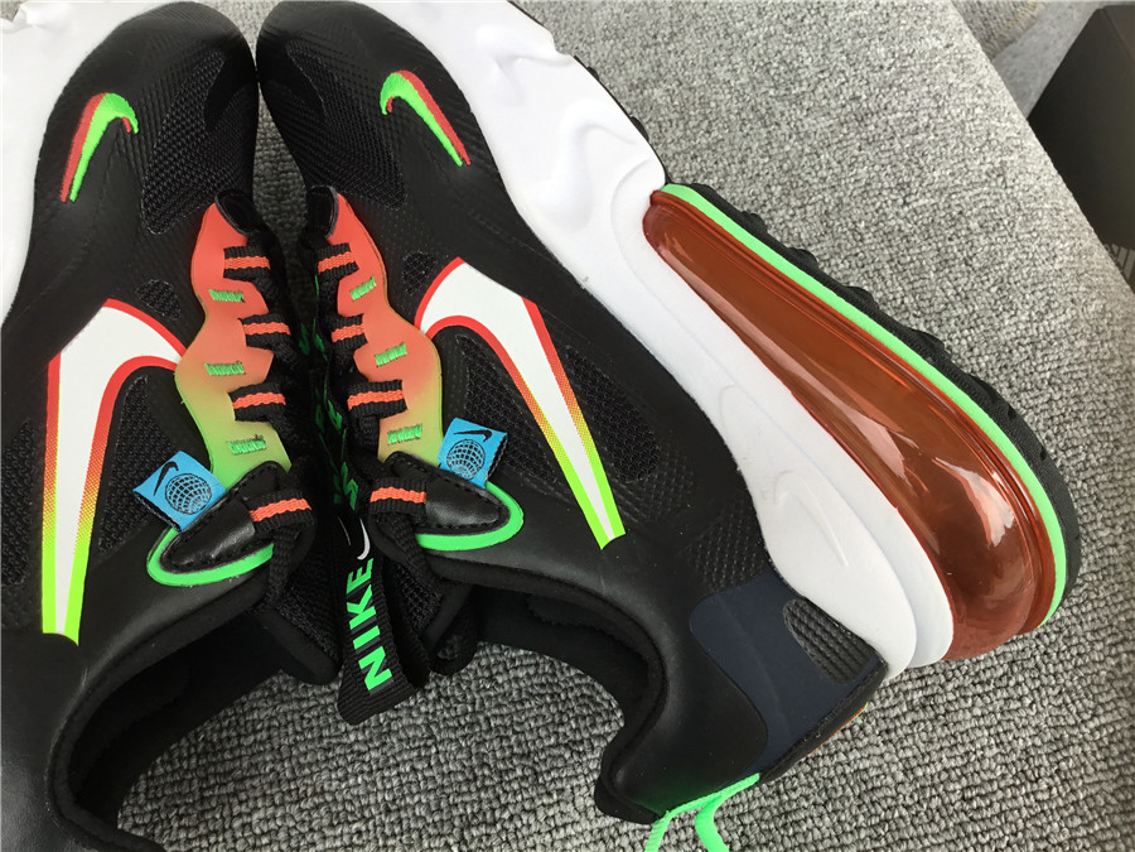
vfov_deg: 45.4
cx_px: 568
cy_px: 426
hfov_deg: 58.4
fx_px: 1016
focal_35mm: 31
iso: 25
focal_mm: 3.3
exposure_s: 1/100
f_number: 2.4
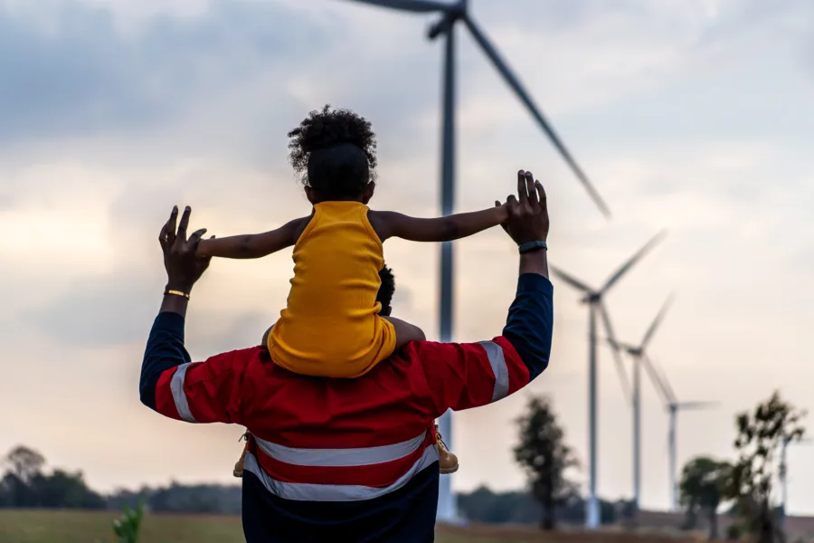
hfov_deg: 36.2
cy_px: 272
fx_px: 1244
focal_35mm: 55
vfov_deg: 24.6
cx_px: 407
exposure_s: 1/1600
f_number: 2
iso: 100
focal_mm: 55
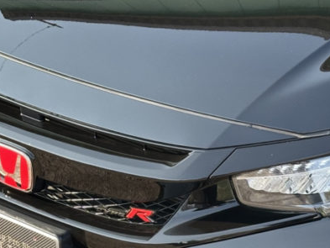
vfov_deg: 11.9
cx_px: 232
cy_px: 140
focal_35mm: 125
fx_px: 1192
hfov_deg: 15.7
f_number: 1.78
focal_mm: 6.86
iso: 64
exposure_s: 1/356
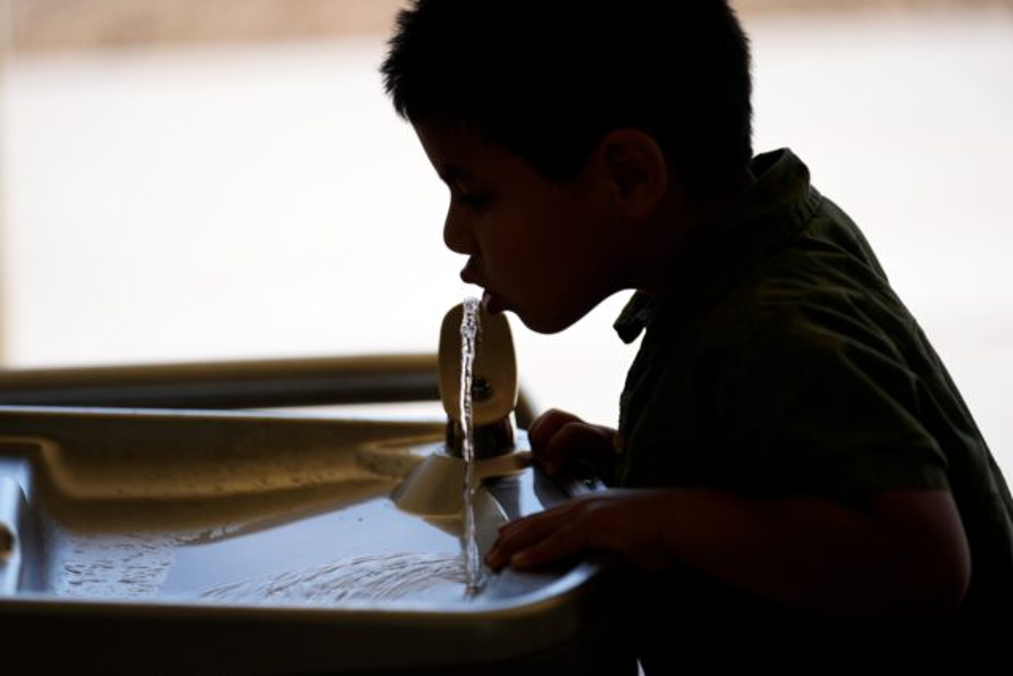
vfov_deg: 8.8
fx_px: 4390
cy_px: 338
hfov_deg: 13.2
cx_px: 506
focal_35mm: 156
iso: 100
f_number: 2.8
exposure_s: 1/1250
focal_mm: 156
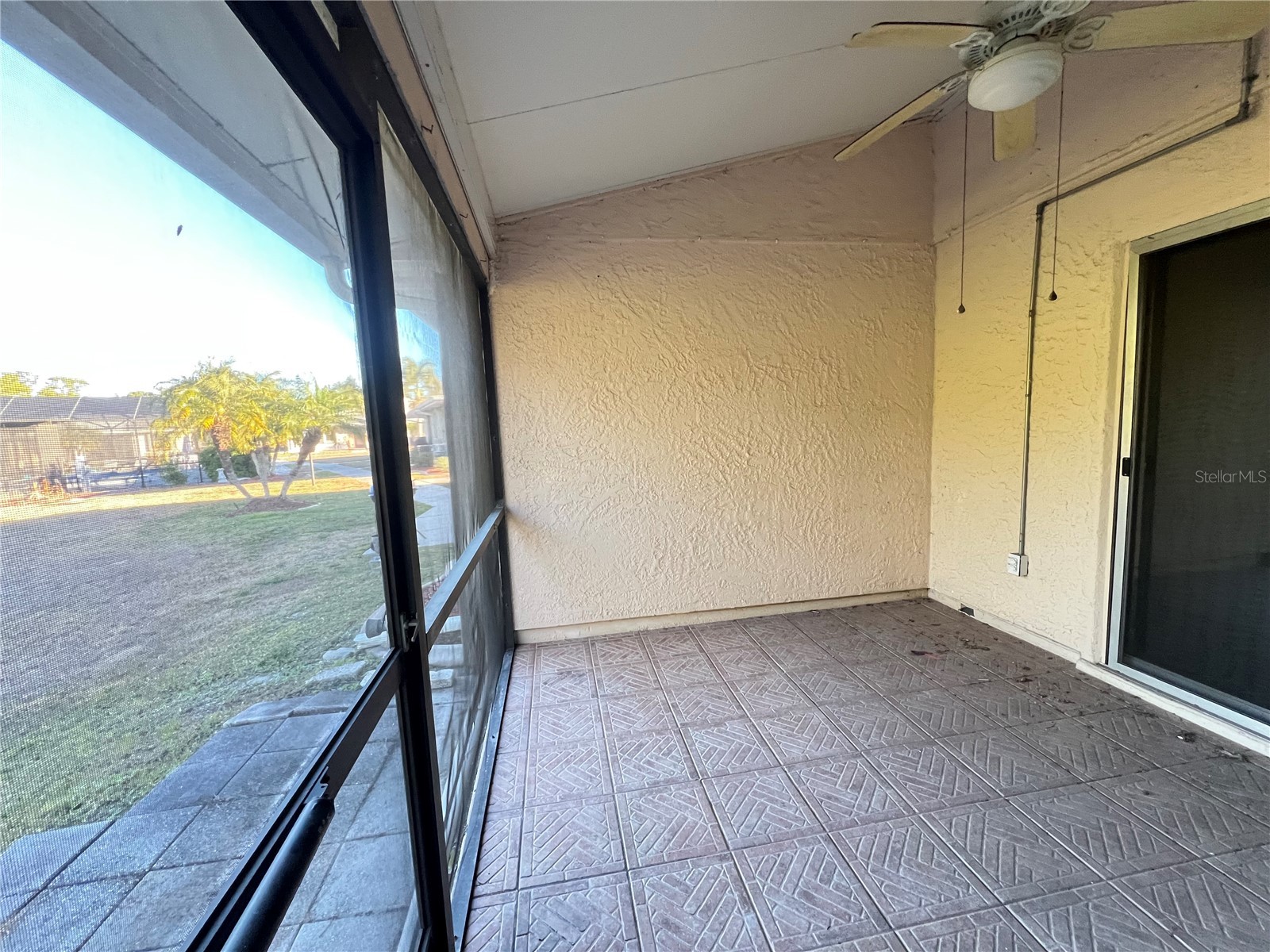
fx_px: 477
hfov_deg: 106.2
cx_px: 635
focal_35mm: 13
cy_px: 476
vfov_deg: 89.9
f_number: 1.8
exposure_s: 1/99
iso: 250
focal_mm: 1.57
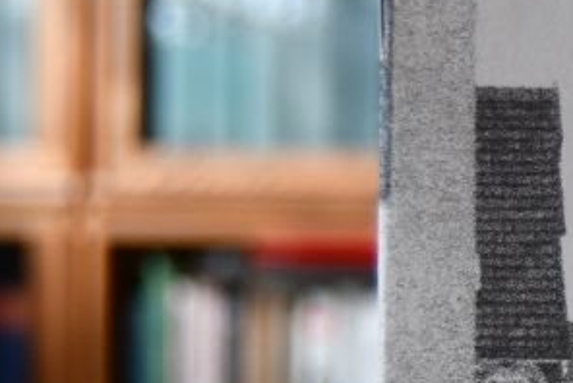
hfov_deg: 11.2
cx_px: 1038
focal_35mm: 170
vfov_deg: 8.0
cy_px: 413
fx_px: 2708
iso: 560
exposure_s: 1/250
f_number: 3.8
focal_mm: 24
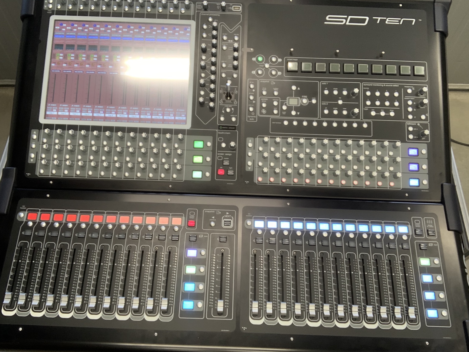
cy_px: 176
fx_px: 434
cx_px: 234
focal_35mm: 32
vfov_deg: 44.2
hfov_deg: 56.8
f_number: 2.2
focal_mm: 2.87
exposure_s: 1/60
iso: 160
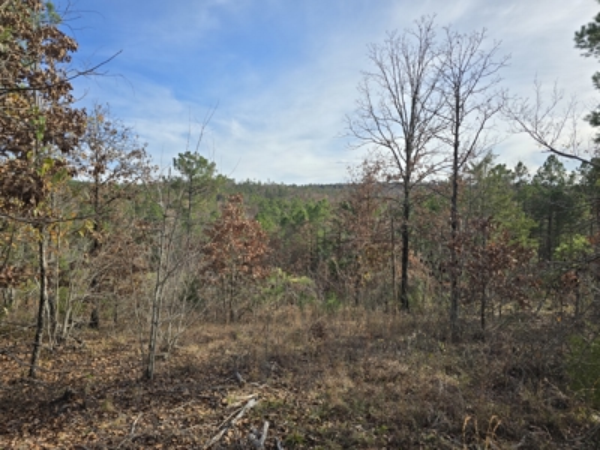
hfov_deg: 73.9
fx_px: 399
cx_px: 300
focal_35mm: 23
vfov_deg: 58.9
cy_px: 225
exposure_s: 1/664
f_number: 1.7
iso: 12
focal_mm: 6.3
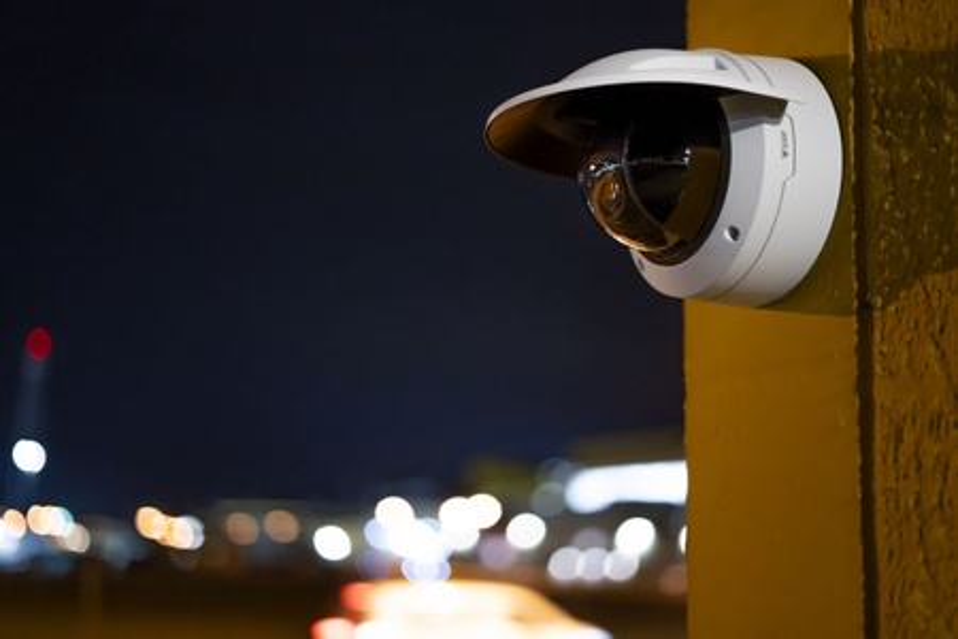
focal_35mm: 50
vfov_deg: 27.0
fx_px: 1330
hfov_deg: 39.6
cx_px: 479
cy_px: 320
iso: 1000
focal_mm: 50
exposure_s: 1/13
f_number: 1.8
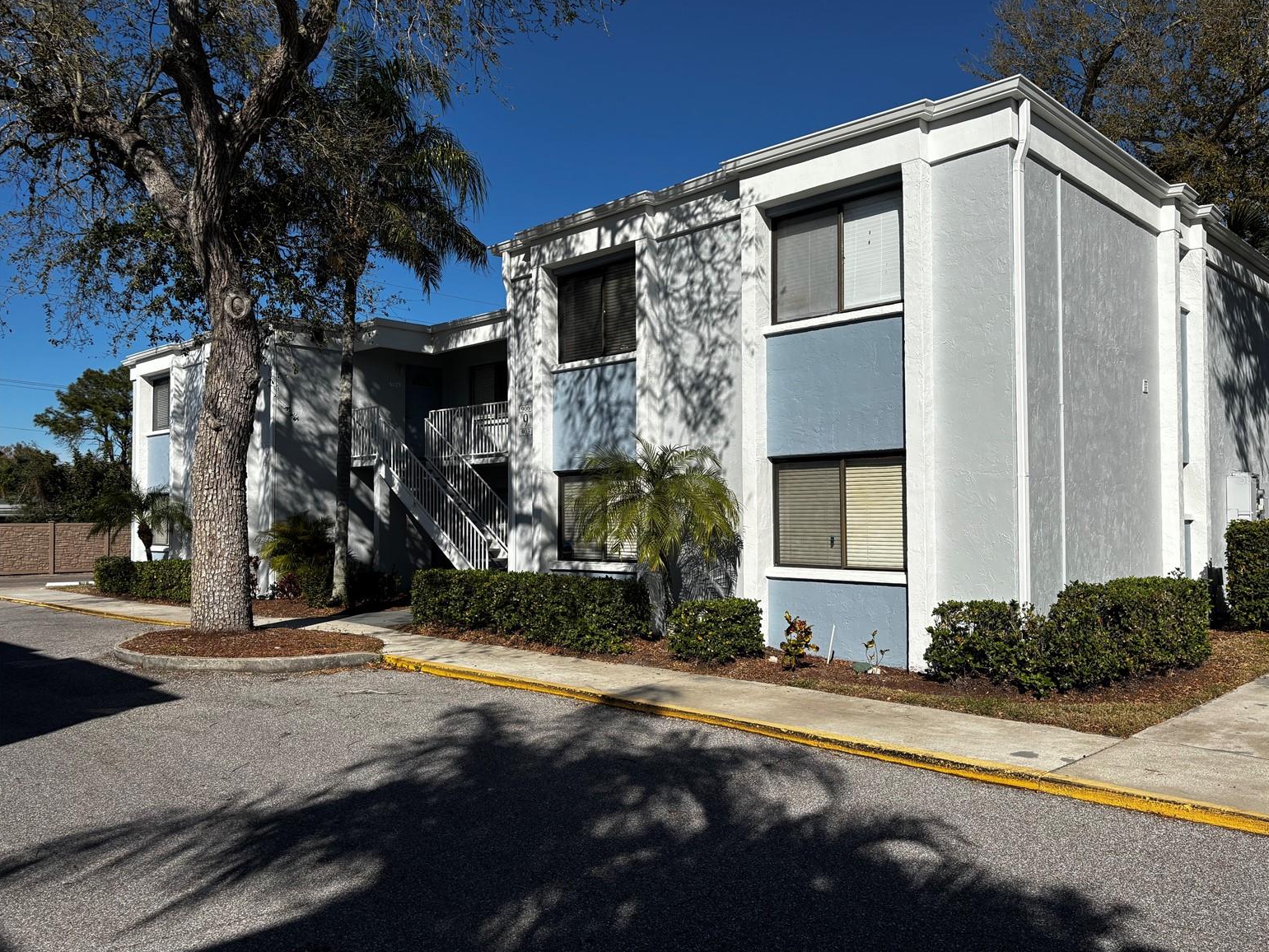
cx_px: 655
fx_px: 990
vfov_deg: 51.4
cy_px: 477
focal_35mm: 27
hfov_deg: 65.3
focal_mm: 5.96
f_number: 1.6
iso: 50
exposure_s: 1/6711
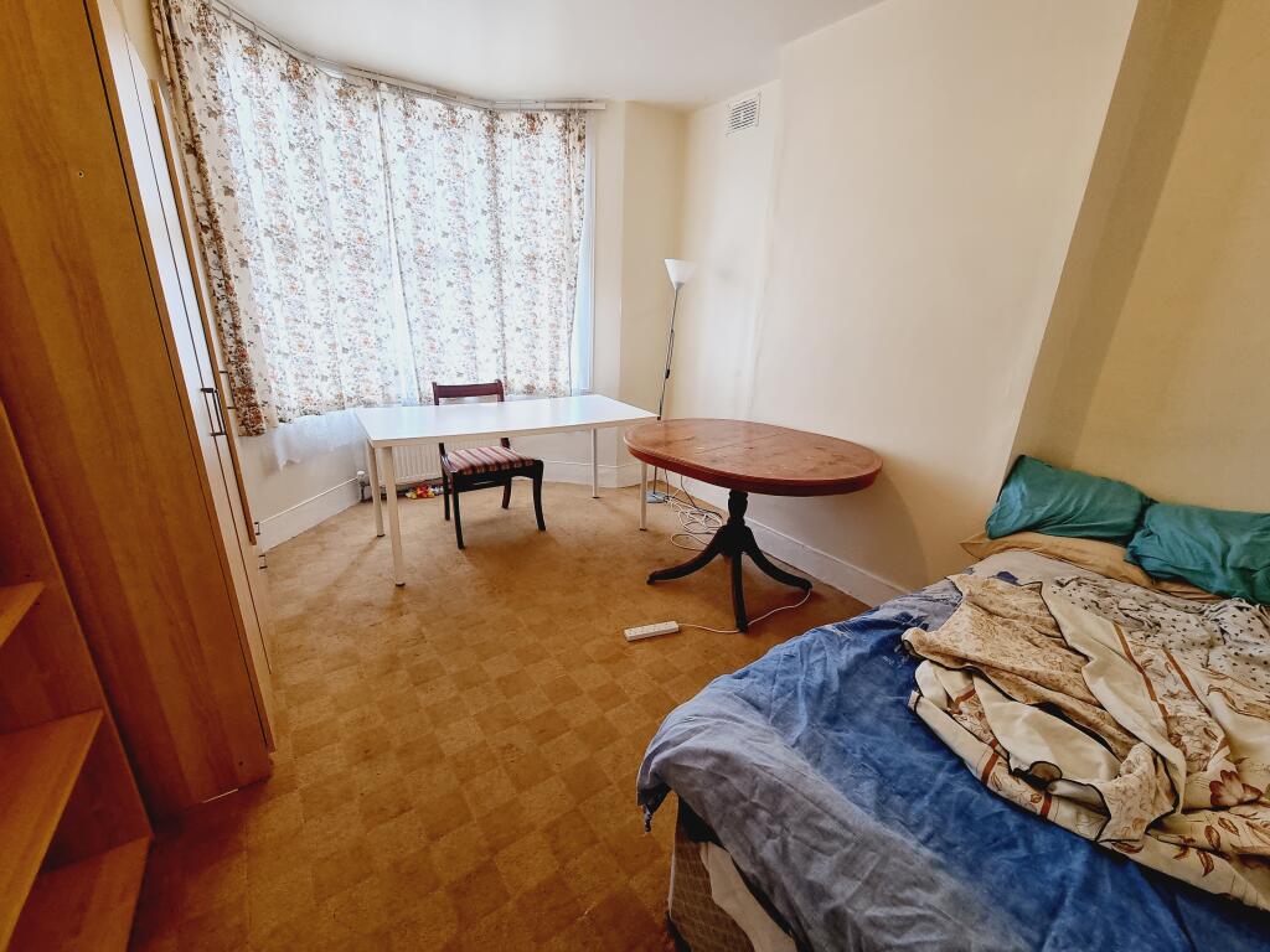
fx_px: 477
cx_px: 635
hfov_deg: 106.2
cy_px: 476
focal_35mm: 13
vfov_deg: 89.9
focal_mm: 2.2
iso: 200
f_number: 2.2
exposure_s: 1/50
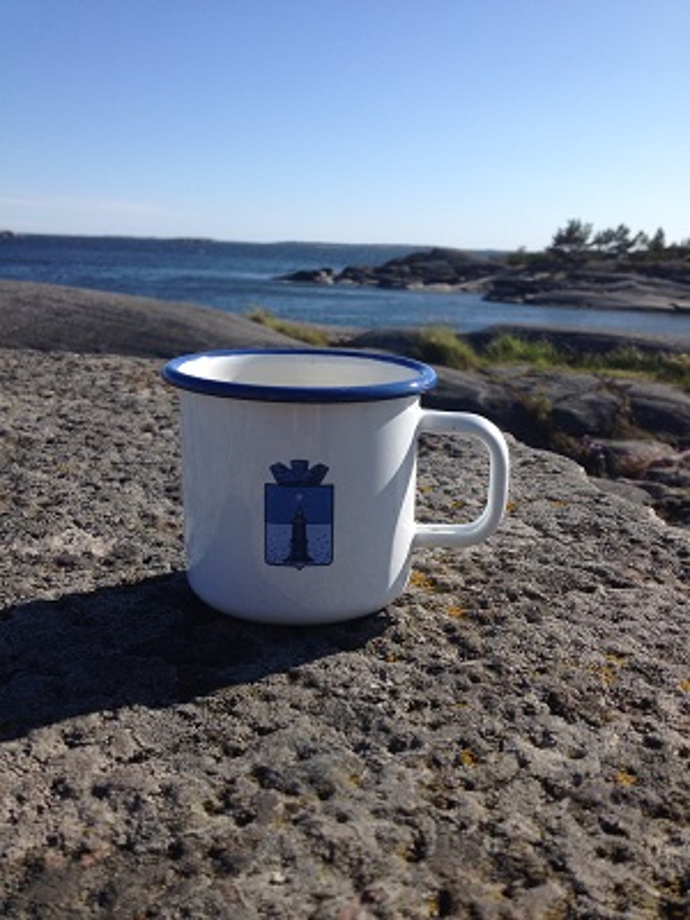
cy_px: 460
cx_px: 345
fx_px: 930
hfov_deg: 40.7
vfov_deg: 52.6
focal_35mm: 35
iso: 50
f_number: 2.4
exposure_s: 1/2045
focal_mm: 4.28
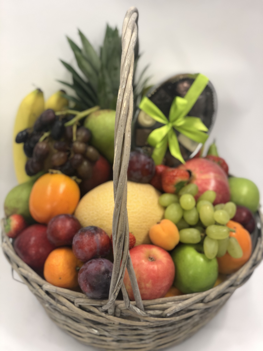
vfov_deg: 36.8
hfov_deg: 28.0
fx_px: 527
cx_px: 132
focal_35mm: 52
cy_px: 176
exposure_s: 1/50
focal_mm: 6
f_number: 2.4
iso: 80
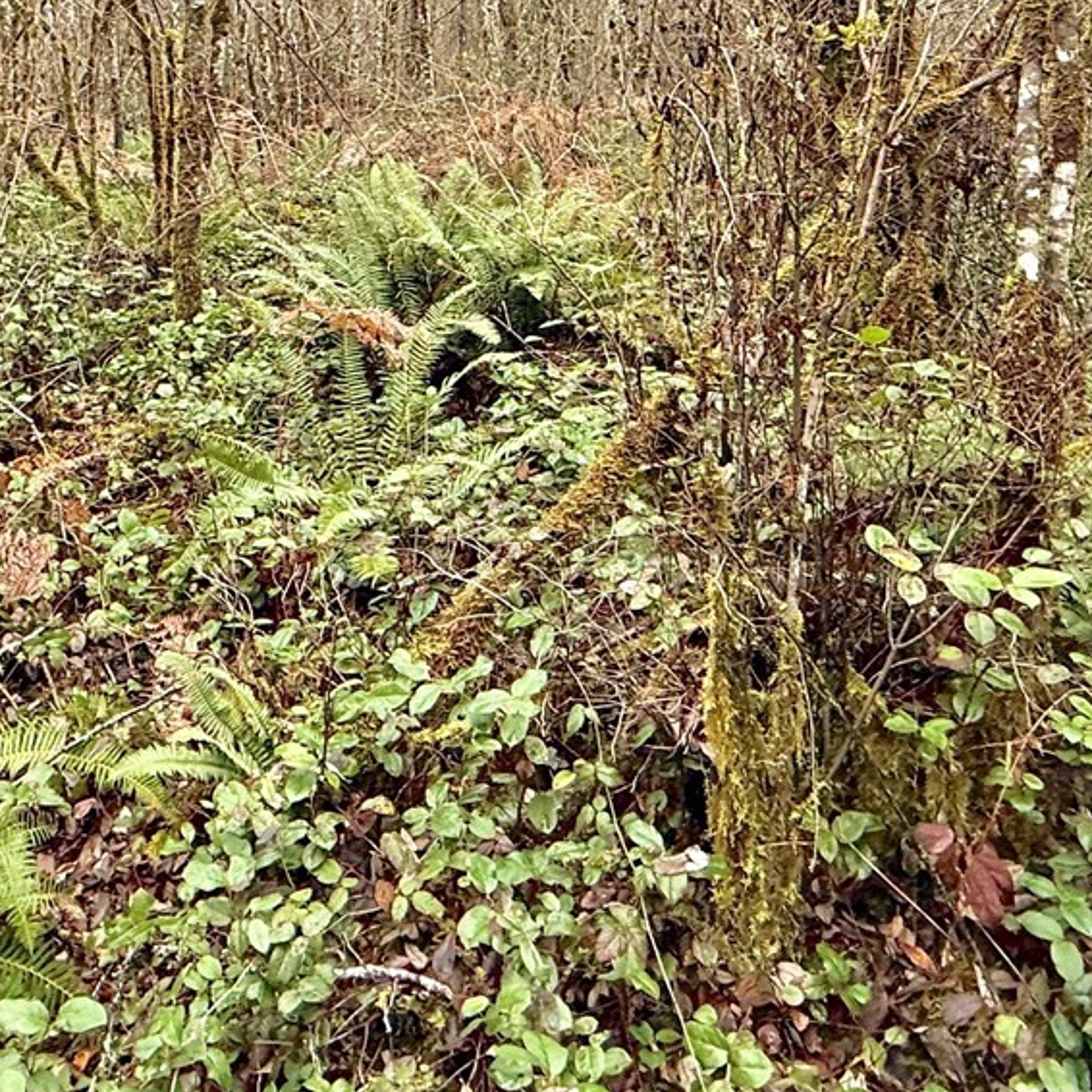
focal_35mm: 35
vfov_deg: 41.2
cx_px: 380
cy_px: 4
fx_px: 1249
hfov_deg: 46.6
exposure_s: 1/133
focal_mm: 2.22
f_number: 2.2
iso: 64
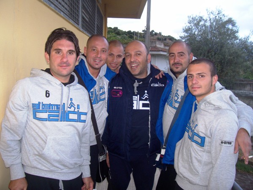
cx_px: 126
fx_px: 248
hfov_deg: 54.0
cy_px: 95
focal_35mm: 34
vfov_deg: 41.8
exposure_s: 1/64
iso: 80
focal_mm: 5.6
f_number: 2.7
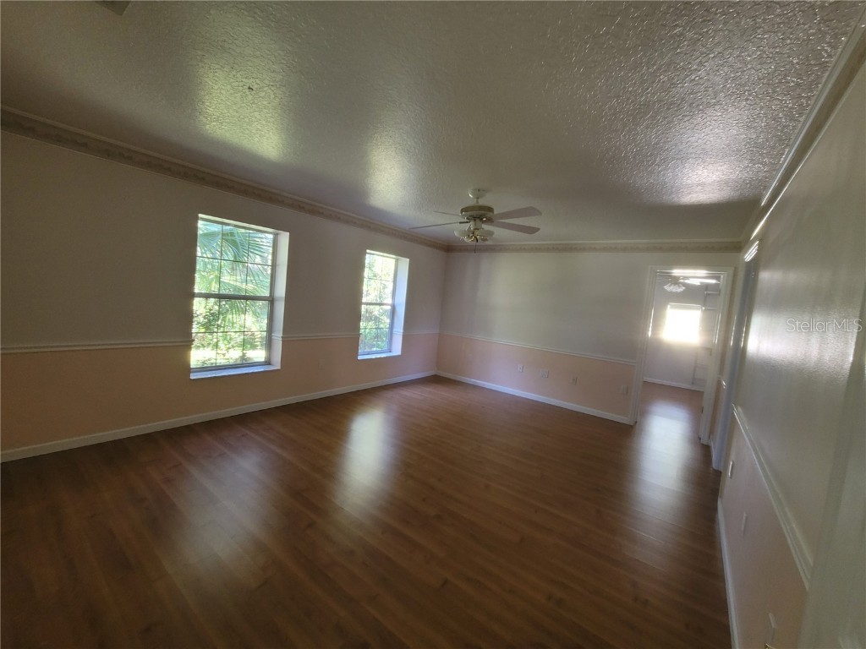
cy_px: 324
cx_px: 433
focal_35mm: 13
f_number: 2.2
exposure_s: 1/30
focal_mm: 2.2
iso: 320
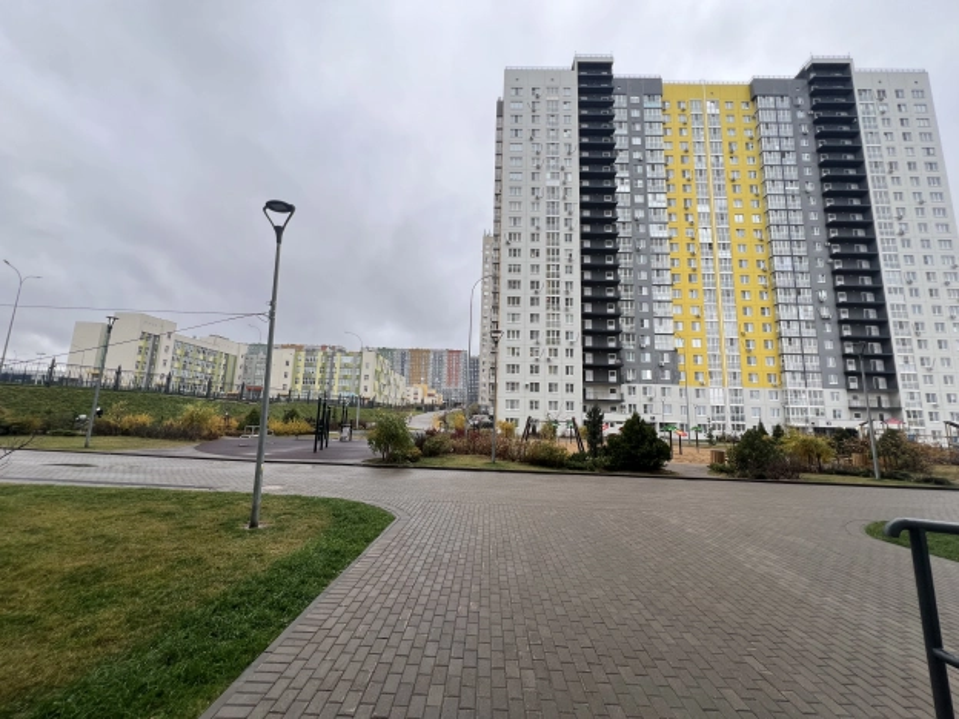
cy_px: 360
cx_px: 480
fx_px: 360
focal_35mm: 13
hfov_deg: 106.2
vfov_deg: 89.9
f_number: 1.8
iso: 40
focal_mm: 1.57
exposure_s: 1/99
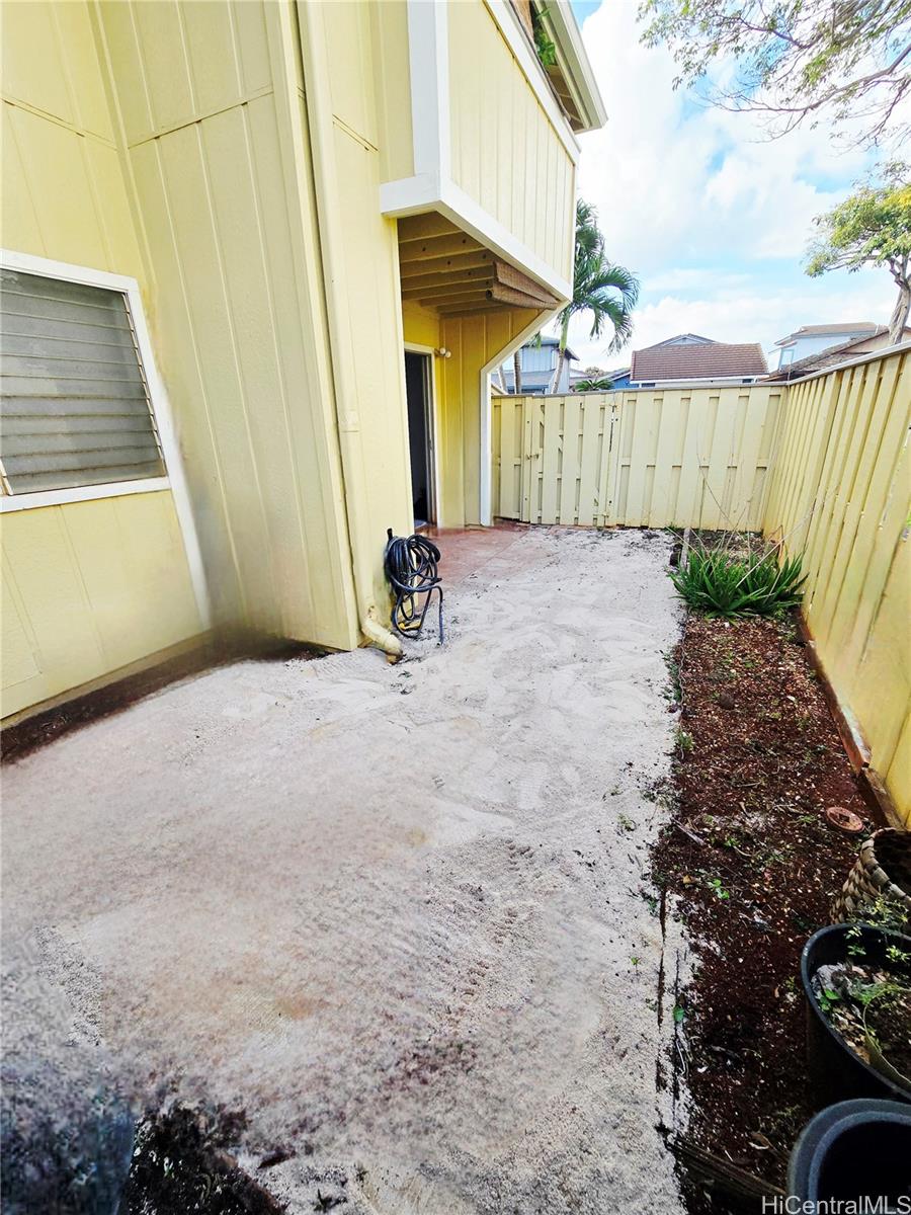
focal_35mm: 13
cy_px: 608
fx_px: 456
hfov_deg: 89.9
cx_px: 456
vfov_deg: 106.2
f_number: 2.2
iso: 50
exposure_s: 1/625
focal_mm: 2.2
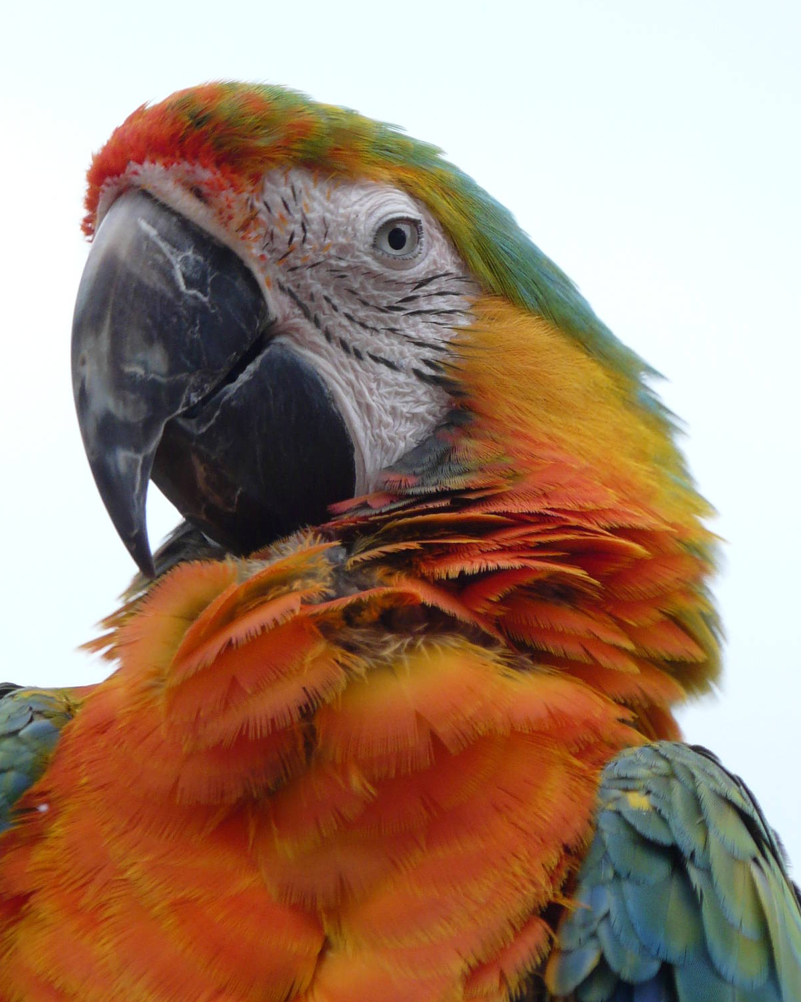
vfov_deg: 5.9
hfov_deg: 4.7
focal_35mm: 330
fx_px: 9779
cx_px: 400
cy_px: 506
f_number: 4
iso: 100
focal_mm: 32.5
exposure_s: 1/200
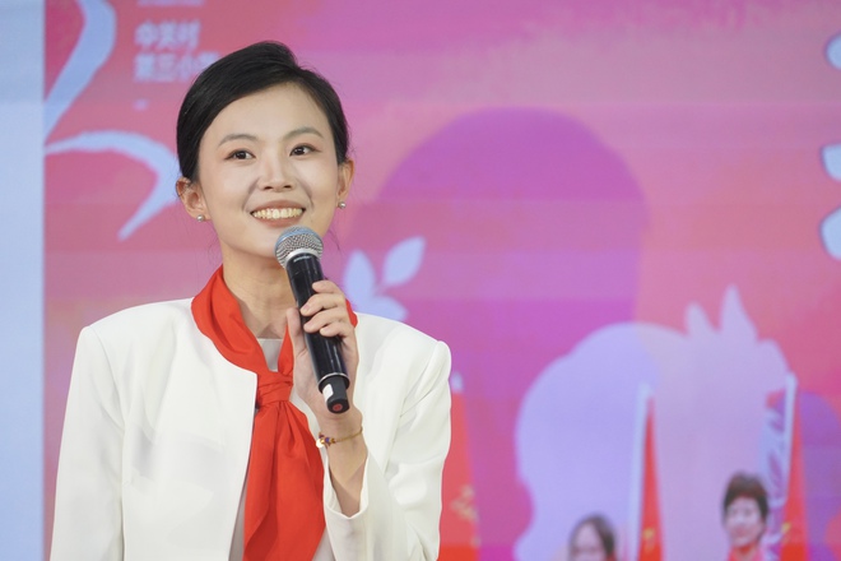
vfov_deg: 5.7
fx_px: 5606
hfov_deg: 8.6
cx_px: 420
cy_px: 280
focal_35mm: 240
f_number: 6.3
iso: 5000
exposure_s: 1/640
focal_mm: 240
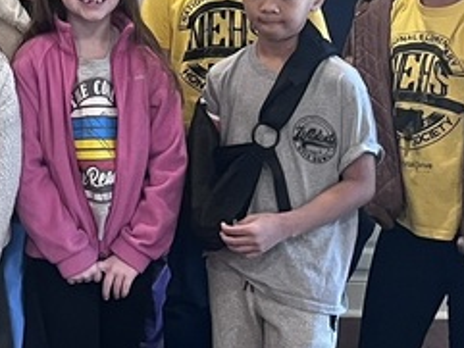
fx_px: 1448
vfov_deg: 13.0
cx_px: -146
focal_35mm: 108
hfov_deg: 17.1
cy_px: -181
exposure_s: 1/60
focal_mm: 5.1
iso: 320
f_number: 1.6
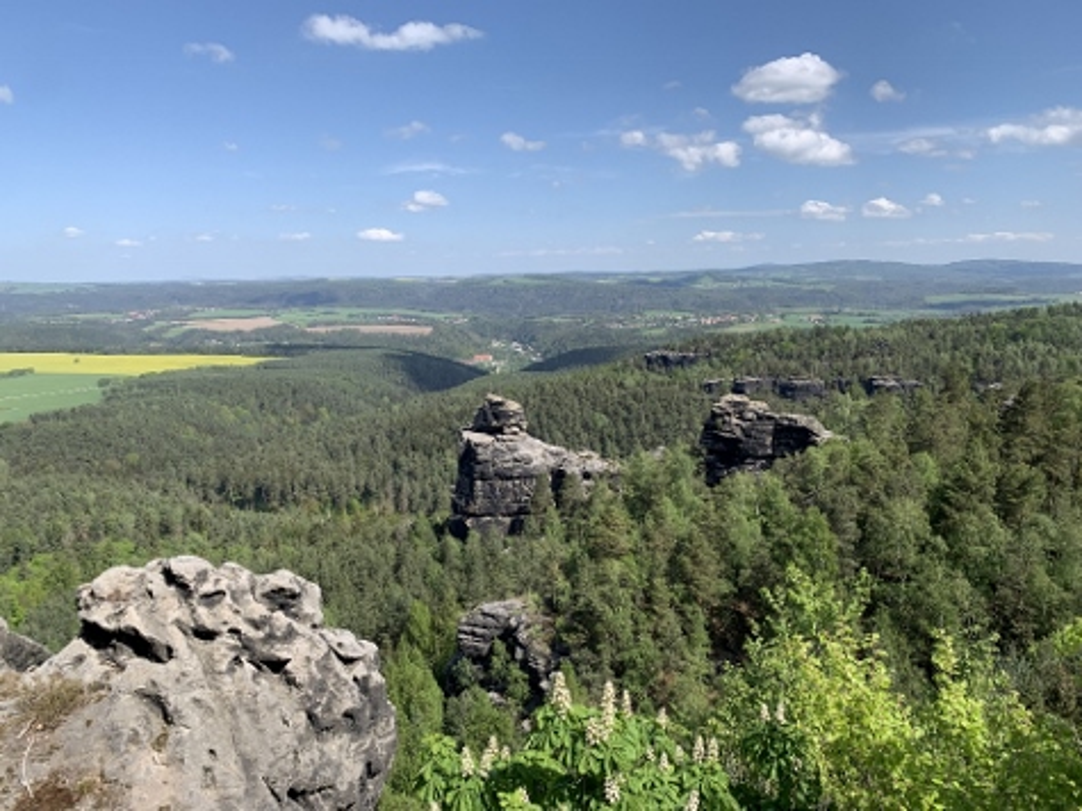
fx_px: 812
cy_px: 406
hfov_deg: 67.3
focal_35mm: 26
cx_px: 541
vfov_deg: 53.0
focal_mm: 4.25
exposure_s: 1/1916
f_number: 1.8
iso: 25
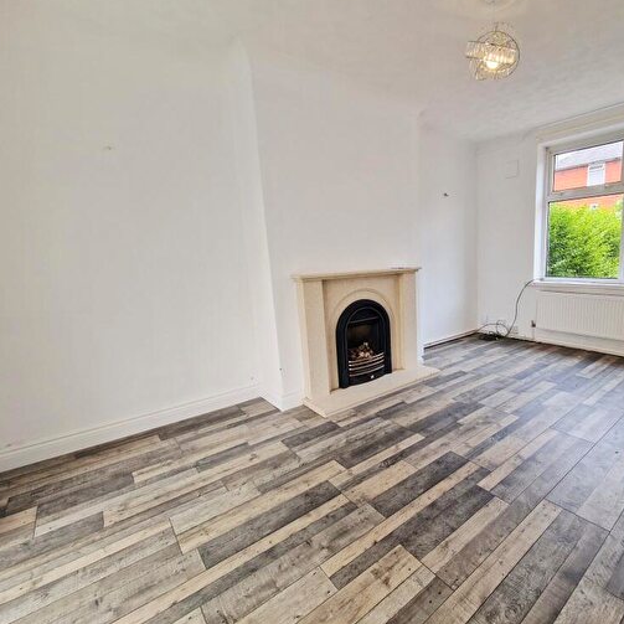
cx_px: 414
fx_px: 326
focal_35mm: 16
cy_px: 317
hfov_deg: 84.5
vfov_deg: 87.4
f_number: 2.2
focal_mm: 2.2
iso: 50
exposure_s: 1/164
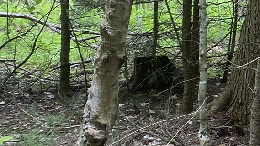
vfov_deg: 11.7
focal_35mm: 102
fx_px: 703
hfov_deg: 18.6
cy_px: -2
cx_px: 384
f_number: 1.8
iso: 100
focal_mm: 4.25
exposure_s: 1/121
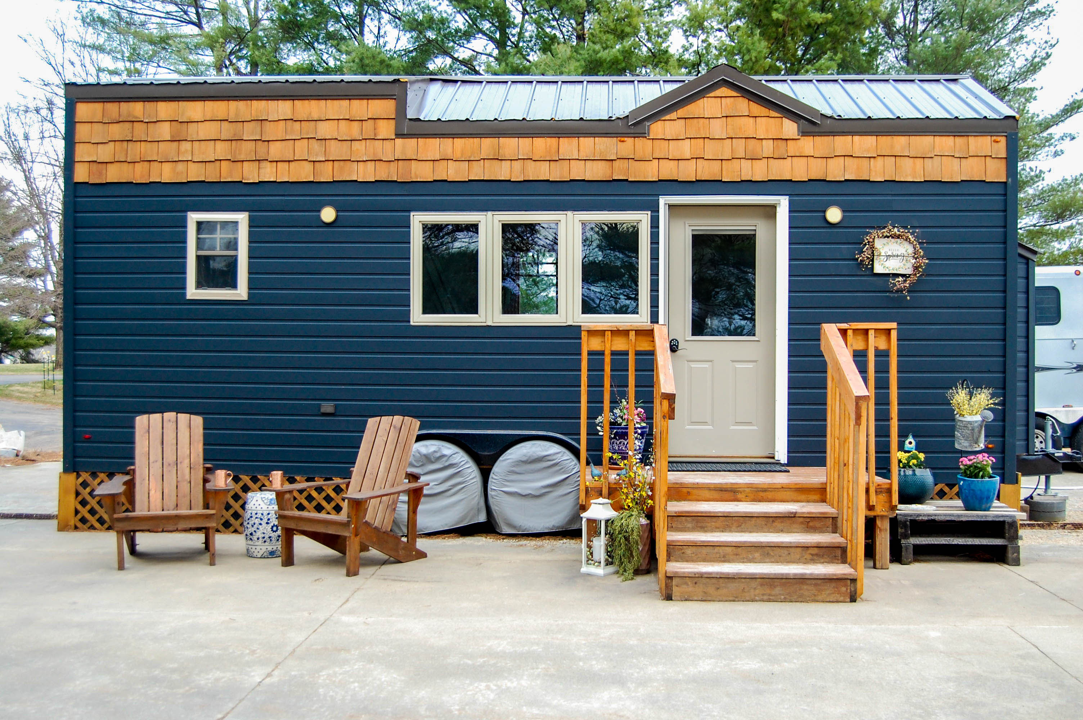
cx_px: 542
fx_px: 1082
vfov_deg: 36.8
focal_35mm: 36
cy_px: 360
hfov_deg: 53.2
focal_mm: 24
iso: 400
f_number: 4.5
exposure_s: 1/80
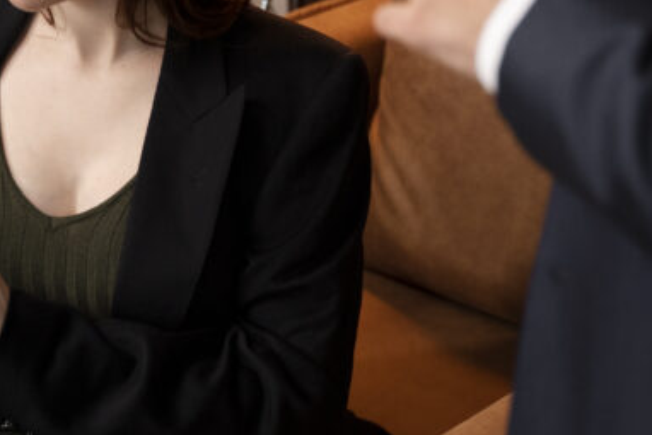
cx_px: 312
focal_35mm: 110
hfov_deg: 18.6
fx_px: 1993
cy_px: 228
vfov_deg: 12.5
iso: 1000
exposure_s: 1/160
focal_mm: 41
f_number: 2.8
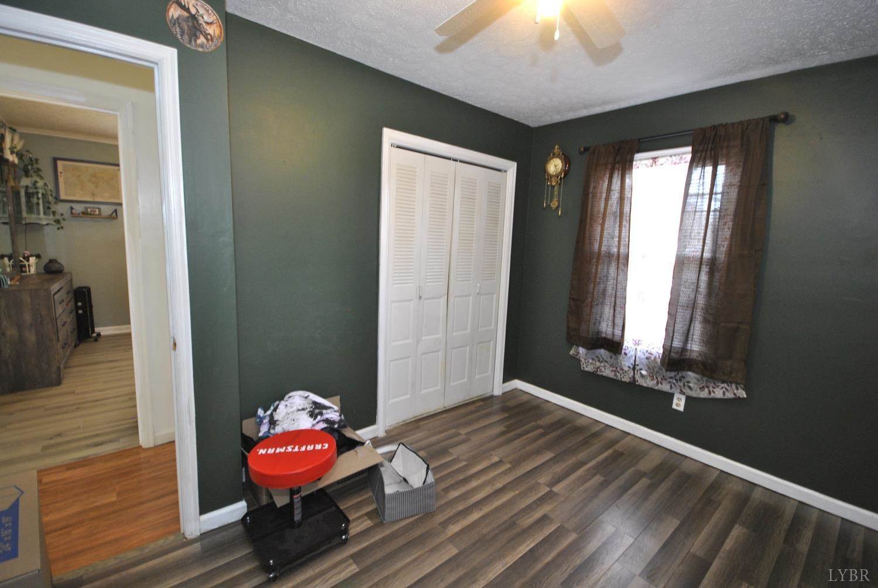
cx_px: 439
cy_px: 294
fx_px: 366
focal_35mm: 15
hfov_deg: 100.3
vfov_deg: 77.5
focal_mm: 10
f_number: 4
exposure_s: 1/15
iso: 400
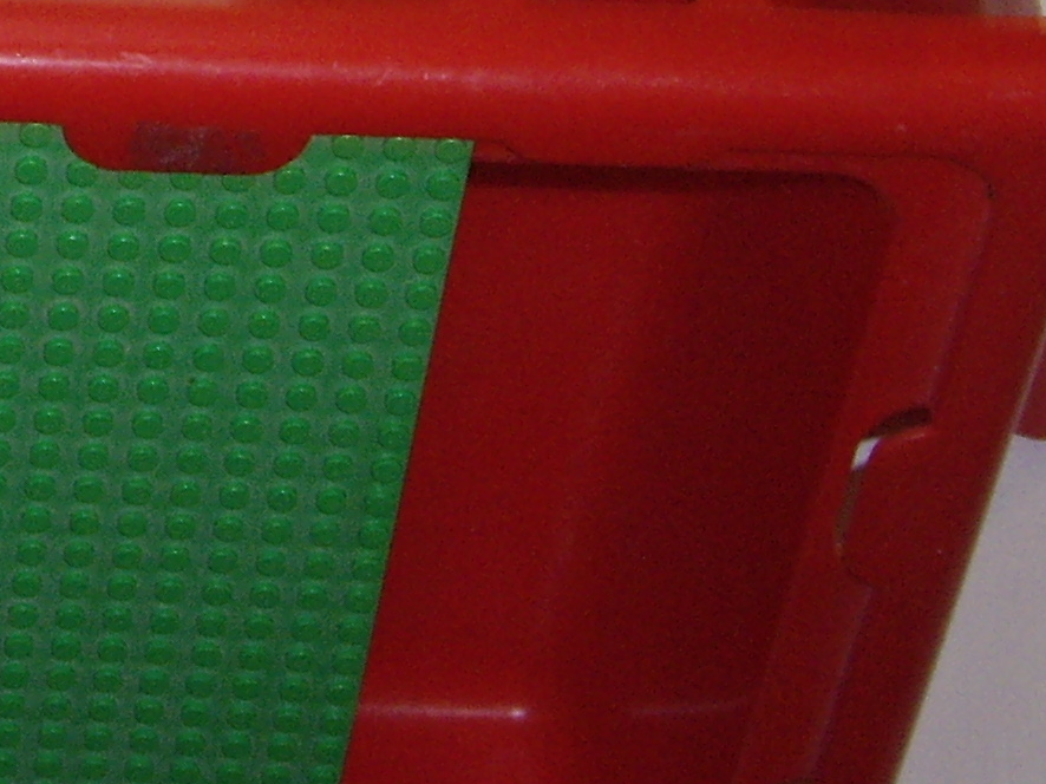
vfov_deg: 10.2
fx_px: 4229
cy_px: -484
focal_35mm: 140
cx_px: -538
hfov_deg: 13.3
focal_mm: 7.9
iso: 200
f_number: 2.8
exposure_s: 1/40
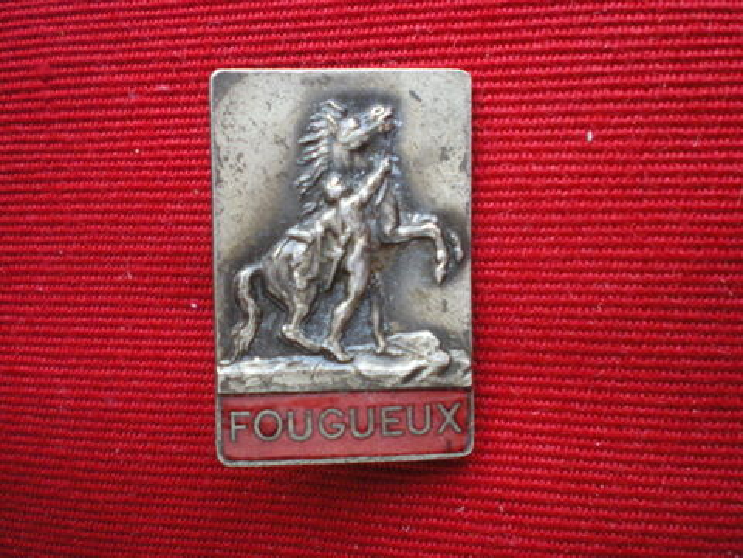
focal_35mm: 38
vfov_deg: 37.7
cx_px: 372
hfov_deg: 49.0
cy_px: 279
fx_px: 816
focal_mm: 6.3
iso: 400
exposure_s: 1/20
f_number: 3.1
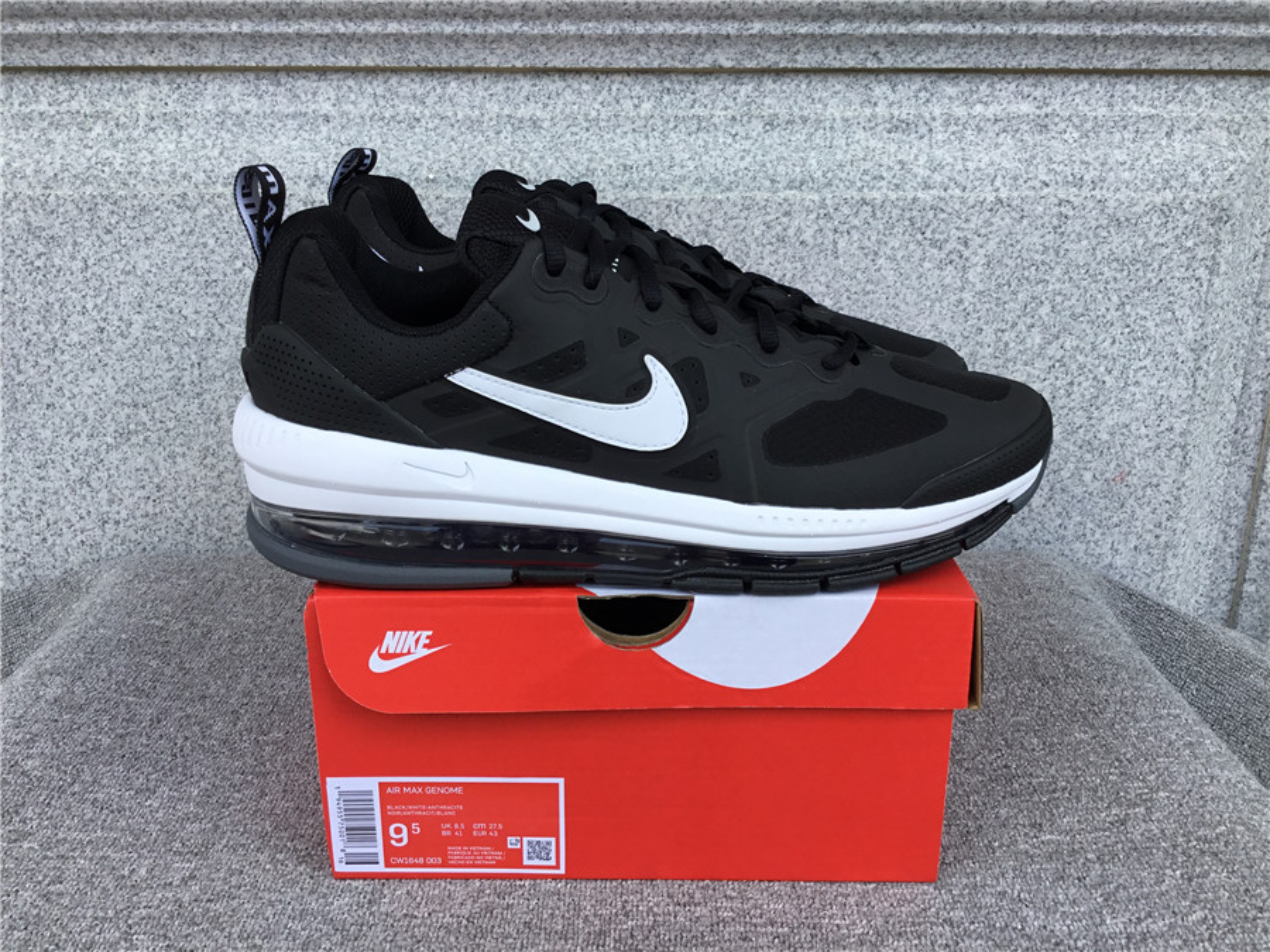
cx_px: 635
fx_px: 1137
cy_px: 476
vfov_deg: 45.4
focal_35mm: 31
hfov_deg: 58.4
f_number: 2.4
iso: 25
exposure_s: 1/136
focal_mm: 3.3
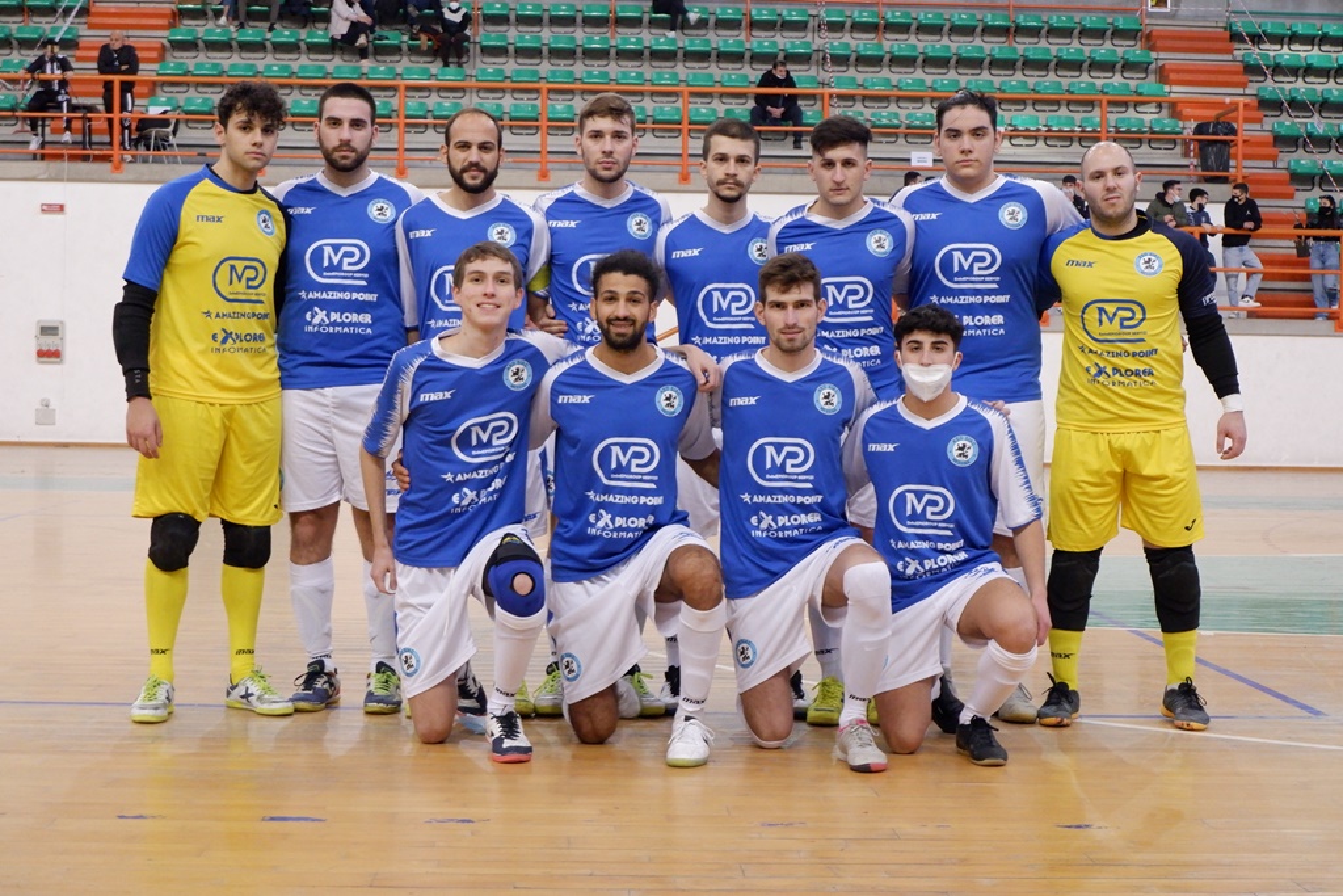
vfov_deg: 22.6
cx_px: 672
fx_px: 2238
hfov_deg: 33.4
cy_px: 448
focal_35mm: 60
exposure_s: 1/140
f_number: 5.6
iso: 4000
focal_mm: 40.8
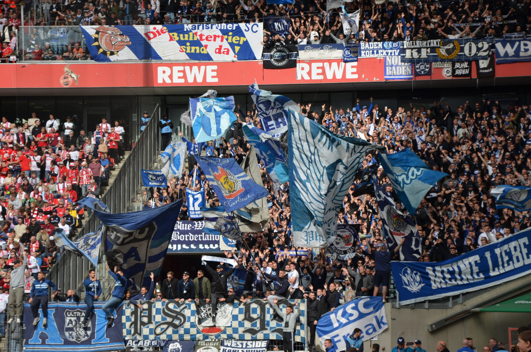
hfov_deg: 19.5
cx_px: 266
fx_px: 1546
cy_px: 176
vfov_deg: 13.0
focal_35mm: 105
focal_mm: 70
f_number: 6.3
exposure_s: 1/640
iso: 200
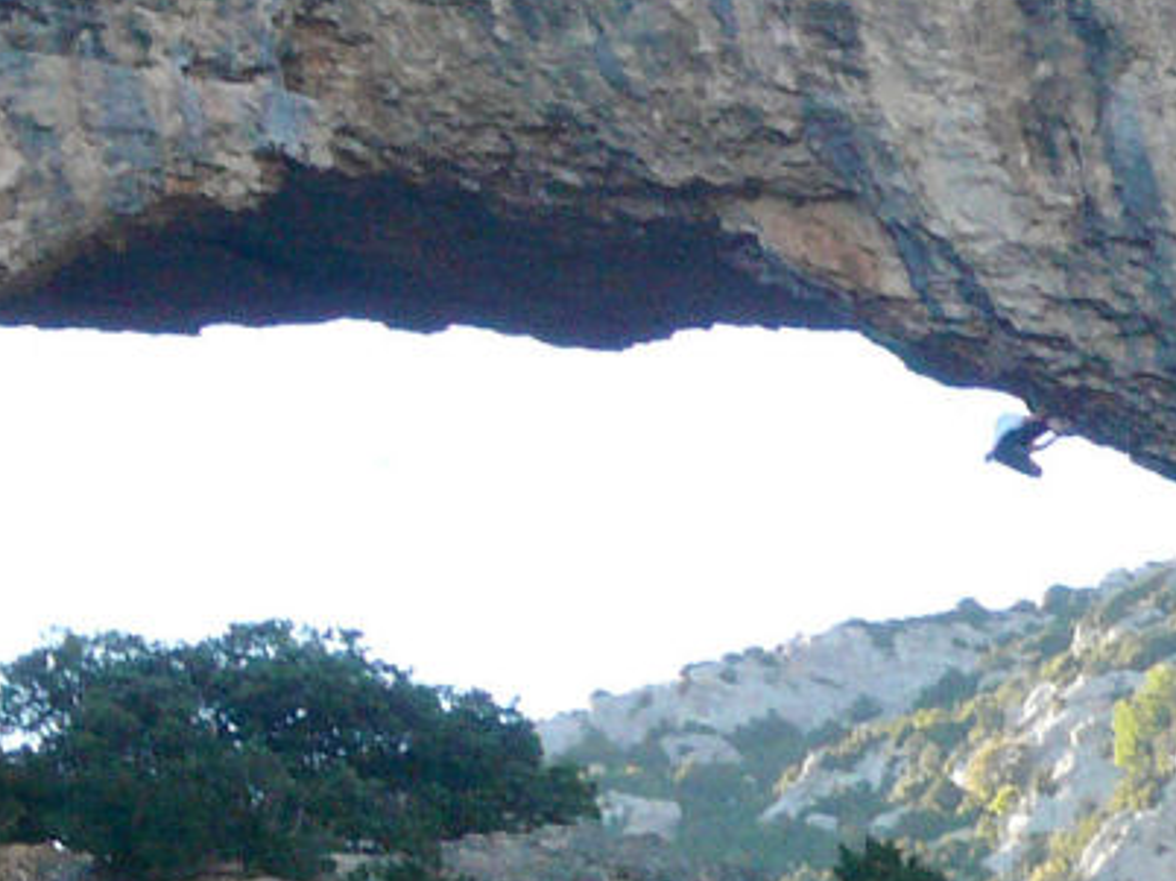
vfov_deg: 3.9
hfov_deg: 5.2
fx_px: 12936
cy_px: 635
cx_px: 1056
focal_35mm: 381
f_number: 5.6
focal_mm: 16.8
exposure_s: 1/100
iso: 100
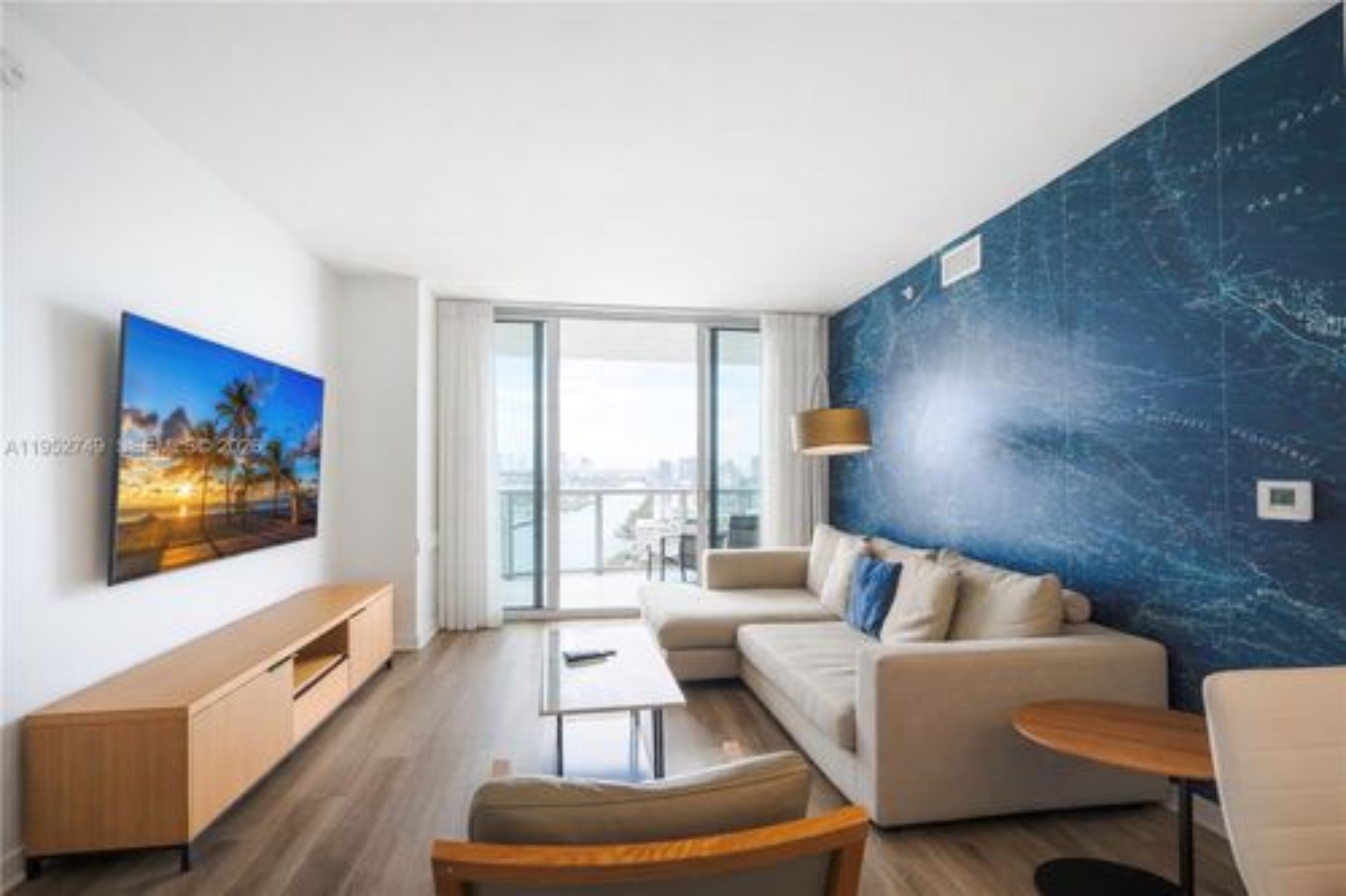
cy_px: 448
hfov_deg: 96.8
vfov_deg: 73.7
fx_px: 598
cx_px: 673
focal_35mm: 16
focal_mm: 16
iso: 640
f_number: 5
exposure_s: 1/800
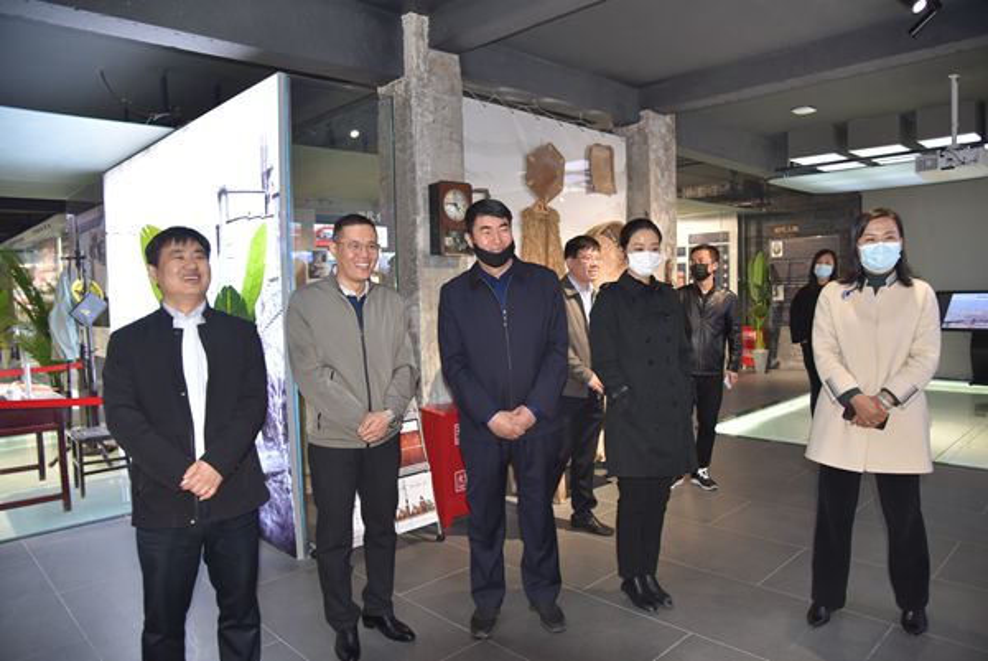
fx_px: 659
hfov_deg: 73.7
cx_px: 494
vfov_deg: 53.2
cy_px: 330
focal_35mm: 24
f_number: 4
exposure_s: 1/60
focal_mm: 24
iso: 800
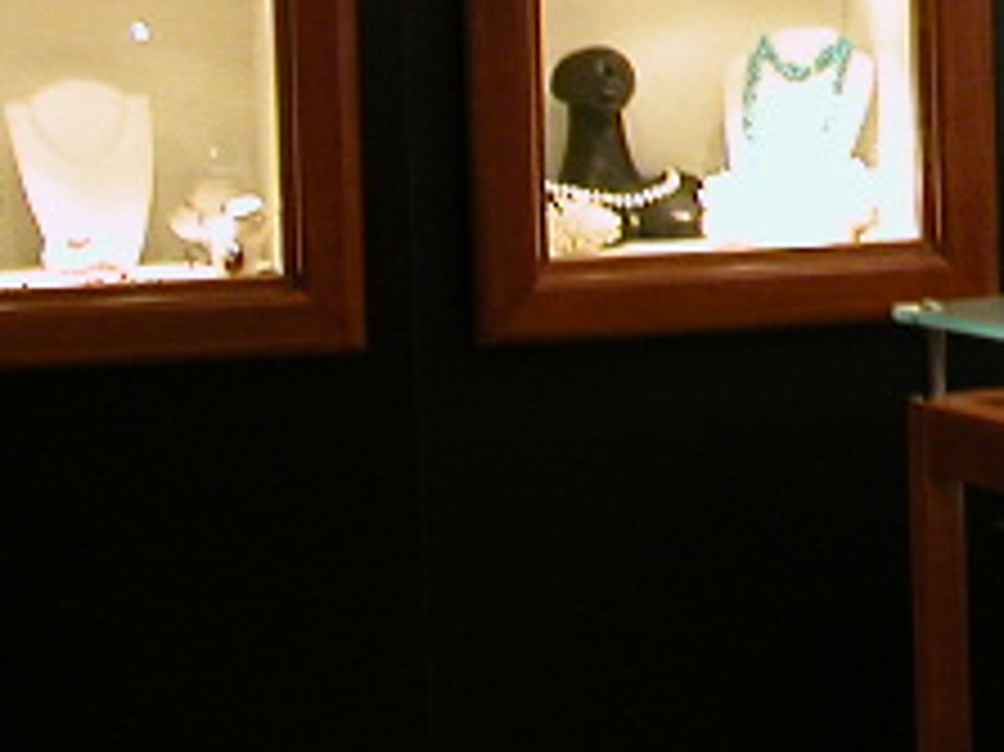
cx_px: 1643
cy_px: -275
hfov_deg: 11.6
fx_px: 4667
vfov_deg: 9.0
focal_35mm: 161
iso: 100
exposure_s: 1/7.1
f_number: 2.8
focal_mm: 8.9
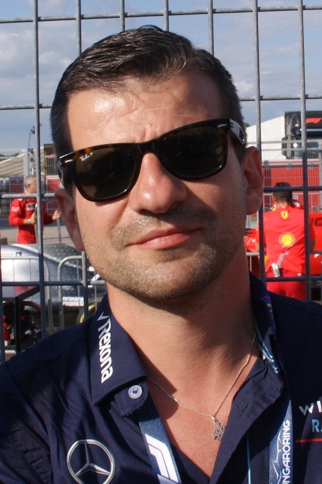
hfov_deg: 47.9
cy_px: 242
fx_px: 362
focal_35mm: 27
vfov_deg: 67.4
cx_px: 161
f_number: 10
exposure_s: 1/200
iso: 100
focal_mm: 18
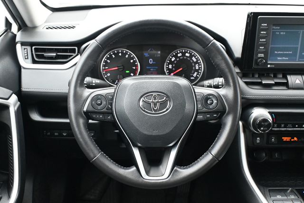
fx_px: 329
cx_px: 152
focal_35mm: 39
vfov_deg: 34.2
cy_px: 102
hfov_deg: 49.6
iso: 3200
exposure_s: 1/80
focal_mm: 26
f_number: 4.5
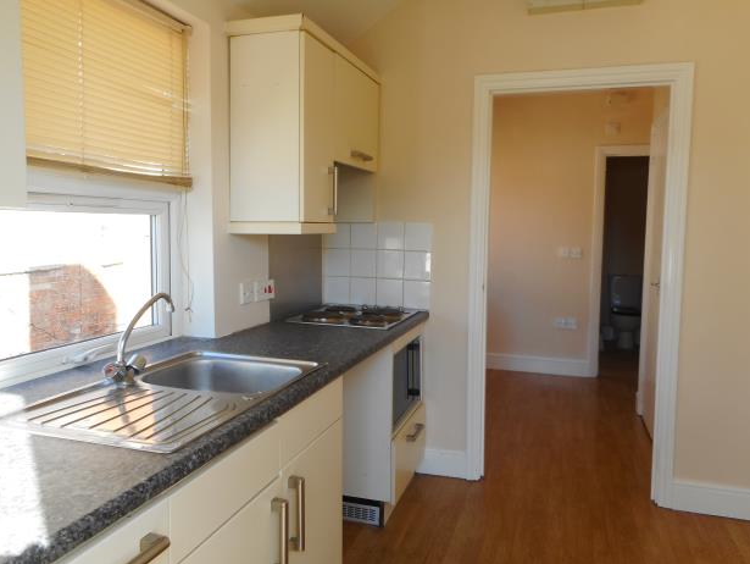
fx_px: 564
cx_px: 387
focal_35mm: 26
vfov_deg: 53.1
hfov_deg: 67.3
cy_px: 273
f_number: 3.7
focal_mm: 4.5
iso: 80
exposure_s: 1/60
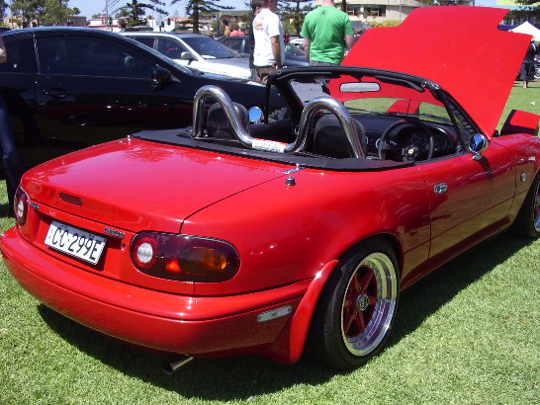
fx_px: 640
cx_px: 275
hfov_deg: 45.8
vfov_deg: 35.1
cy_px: 222
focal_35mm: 41
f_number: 4.3
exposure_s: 1/500
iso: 80
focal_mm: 5.8
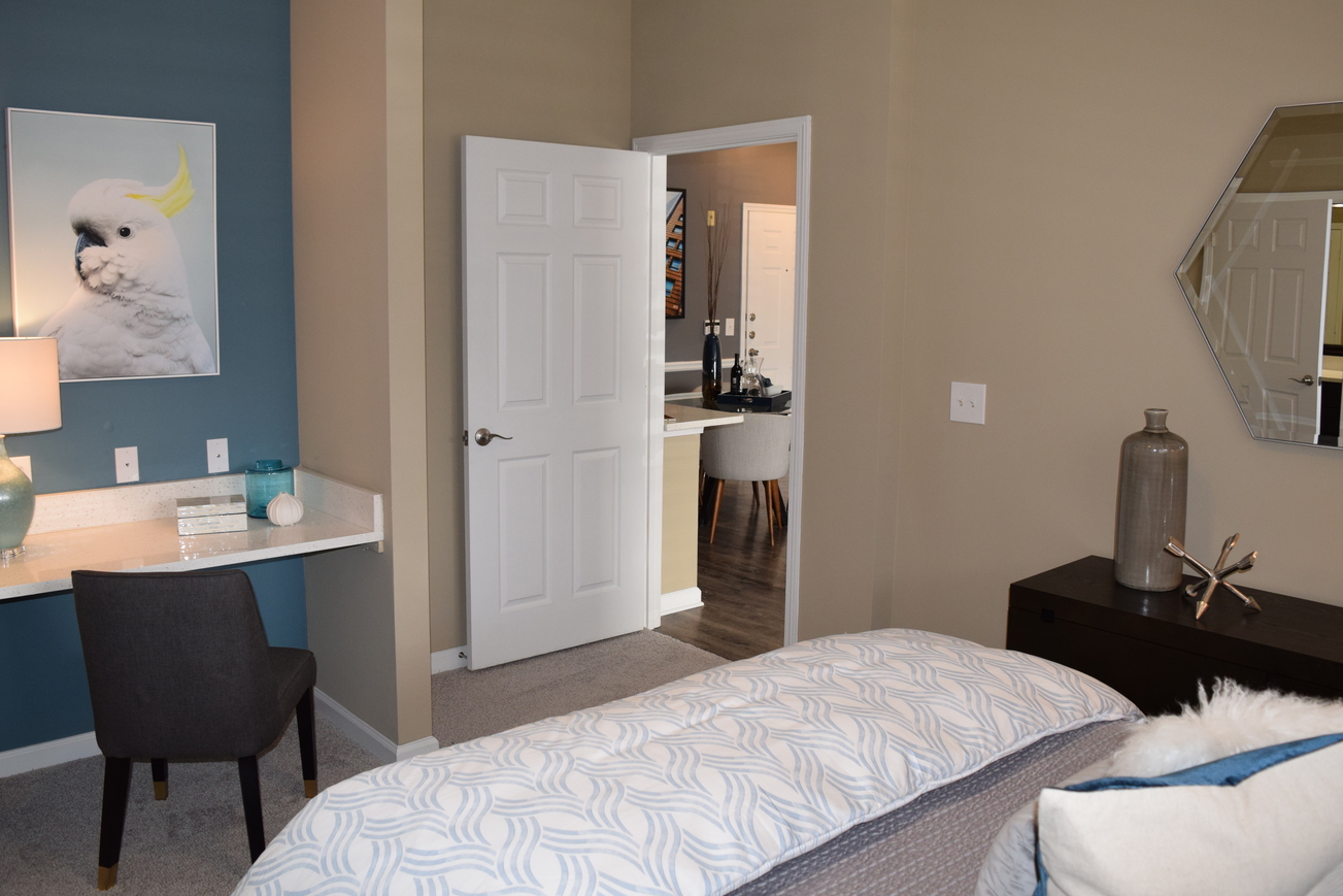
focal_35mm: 29
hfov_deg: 63.7
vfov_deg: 45.0
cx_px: 664
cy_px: 427
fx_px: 1082
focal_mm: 18
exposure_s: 1/100
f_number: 5
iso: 800
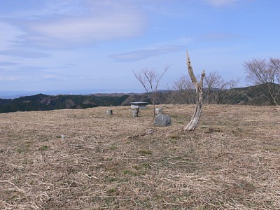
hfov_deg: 52.6
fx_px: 283
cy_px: 105
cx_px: 140
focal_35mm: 35
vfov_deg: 40.7
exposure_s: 1/400
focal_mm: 7.4
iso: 80
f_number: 5.6
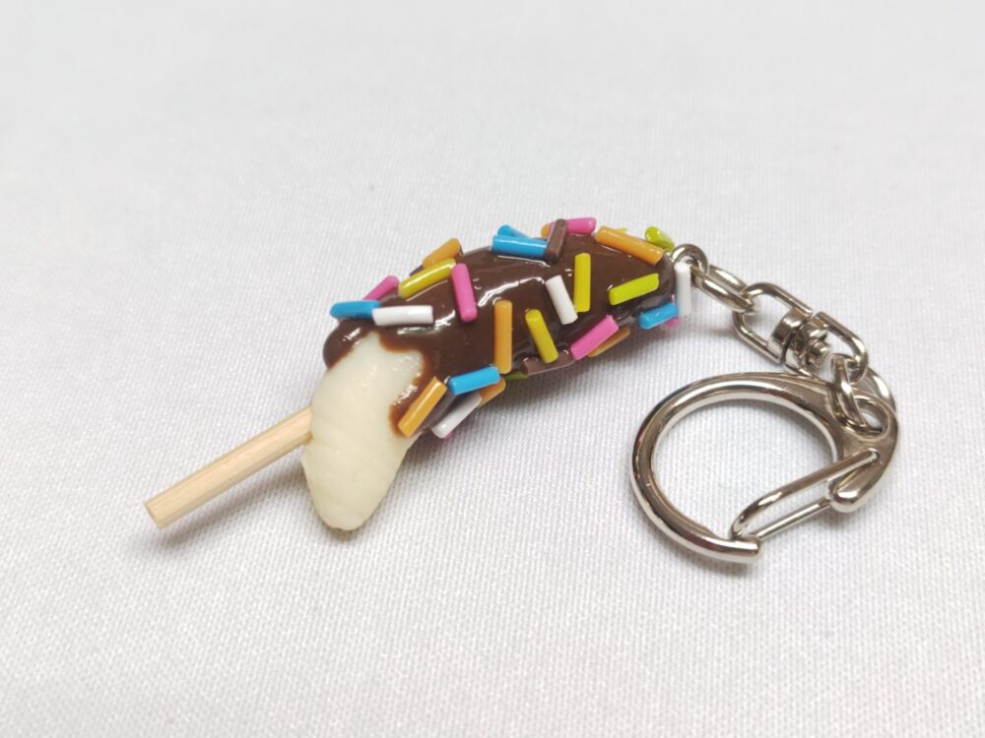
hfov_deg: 73.9
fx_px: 654
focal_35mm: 23
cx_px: 492
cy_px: 369
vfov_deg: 58.9
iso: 167
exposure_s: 1/50
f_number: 1.9
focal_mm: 5.56
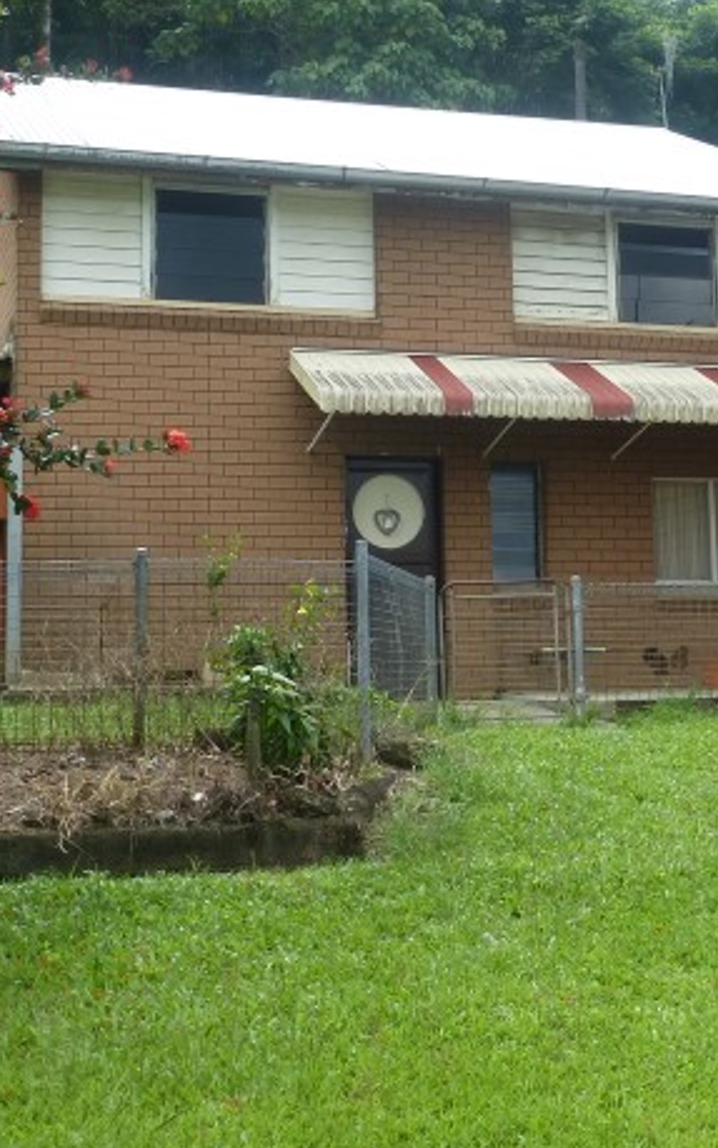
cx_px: 453
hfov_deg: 21.3
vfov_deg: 33.3
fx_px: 1909
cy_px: 425
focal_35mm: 61
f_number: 4
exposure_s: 1/320
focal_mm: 5.9
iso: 100
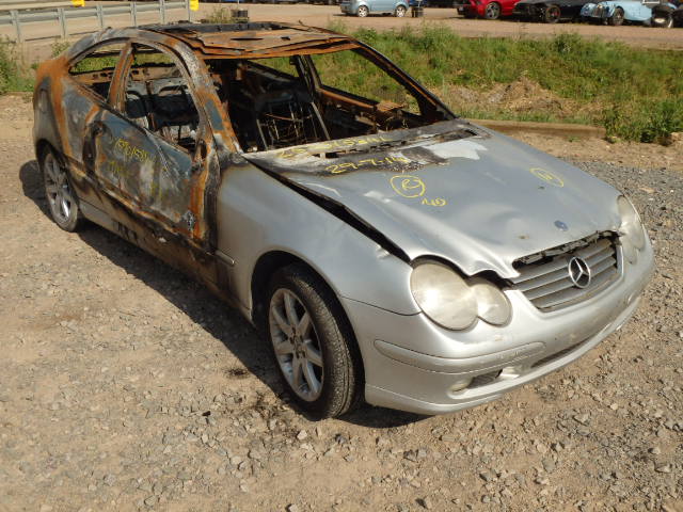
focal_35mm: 36
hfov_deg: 51.4
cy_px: 256
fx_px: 710
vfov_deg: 39.7
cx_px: 342
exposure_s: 1/160
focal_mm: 6.4
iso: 125
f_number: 13
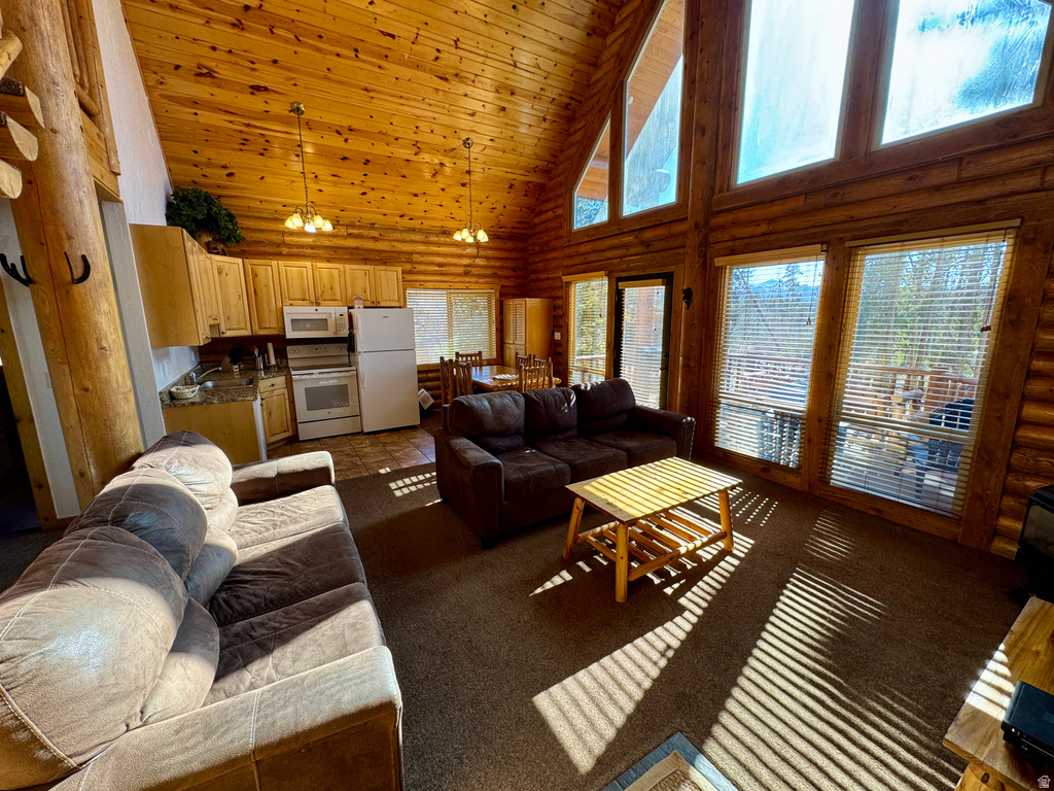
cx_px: 527
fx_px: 426
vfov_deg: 85.7
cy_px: 396
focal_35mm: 14
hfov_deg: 102.1
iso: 50
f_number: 2.2
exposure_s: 1/120
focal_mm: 2.22
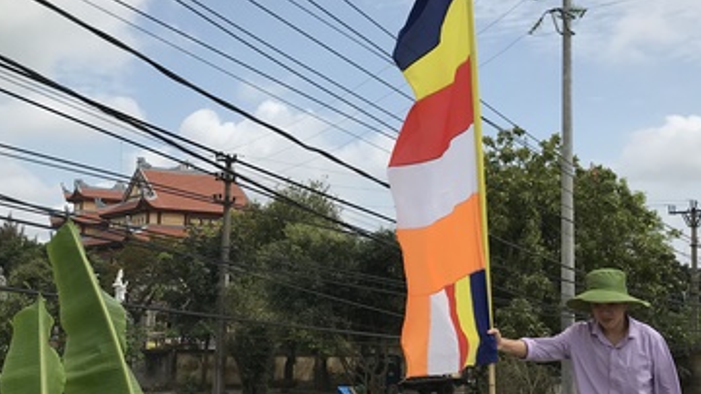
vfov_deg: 21.8
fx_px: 1022
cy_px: 213
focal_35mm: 55
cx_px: 266
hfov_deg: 37.6
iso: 20
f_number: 1.8
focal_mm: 3.99
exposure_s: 1/4367
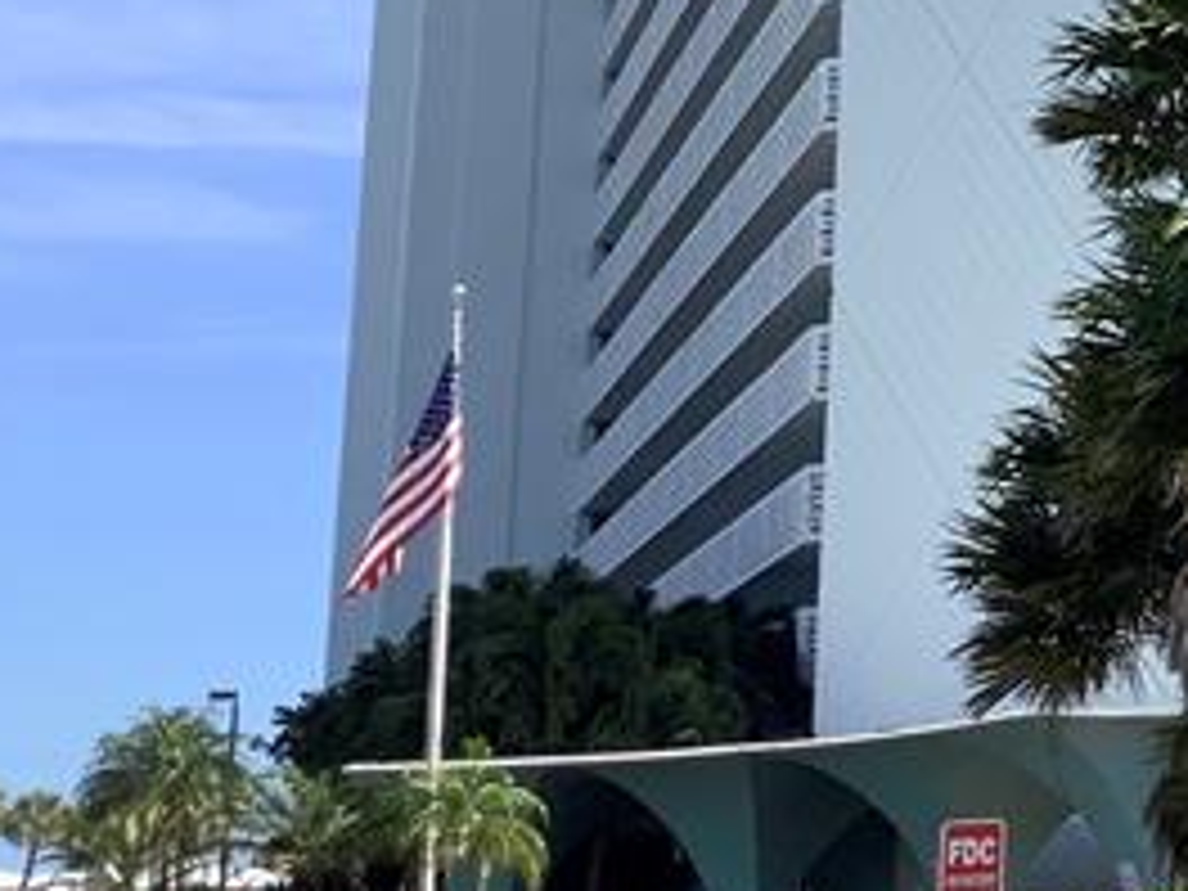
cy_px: -4
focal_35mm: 94
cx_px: 1746
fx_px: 3226
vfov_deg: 15.4
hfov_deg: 18.6
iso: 25
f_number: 2.4
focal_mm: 3.3
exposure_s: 1/1058
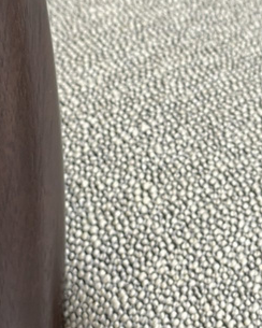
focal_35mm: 100
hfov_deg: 15.4
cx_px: 168
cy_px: 69
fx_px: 969
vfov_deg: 19.0
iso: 40
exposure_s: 1/100
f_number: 2
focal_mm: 6
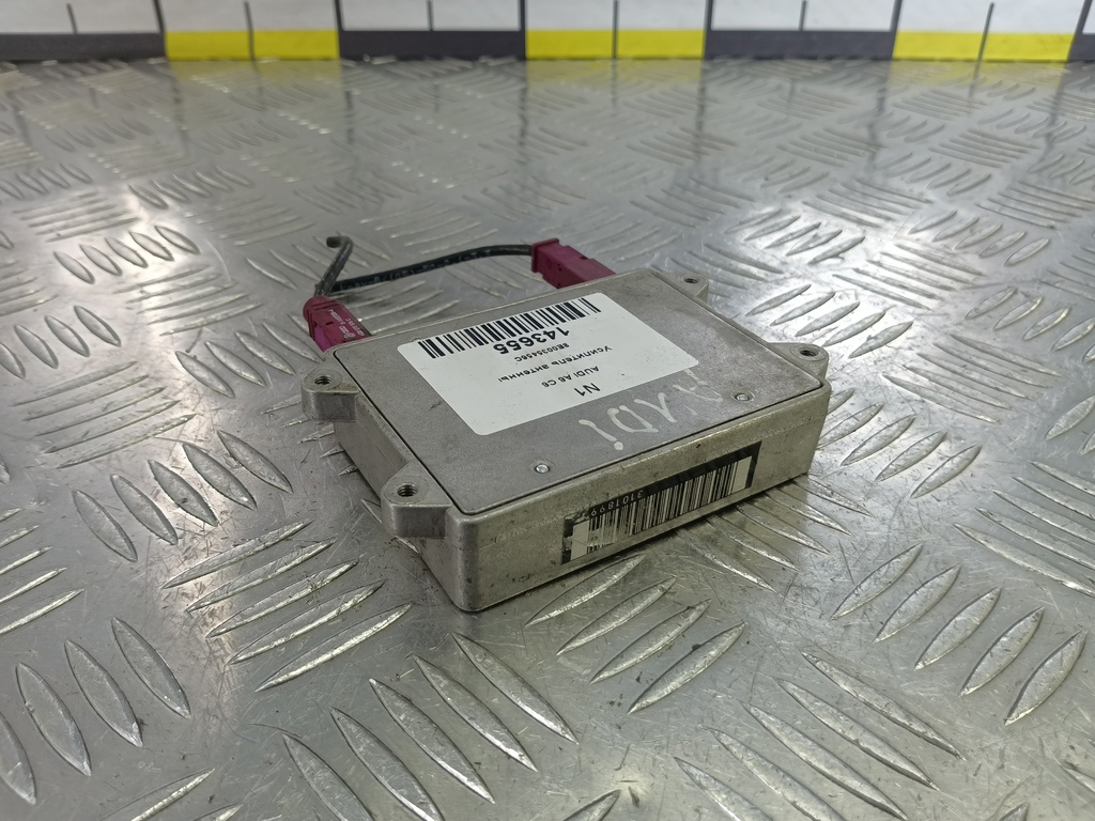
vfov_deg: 58.9
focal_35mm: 23
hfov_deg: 73.9
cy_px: 410
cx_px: 548
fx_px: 728
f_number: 1.6
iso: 140
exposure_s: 1/100
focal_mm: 4.11
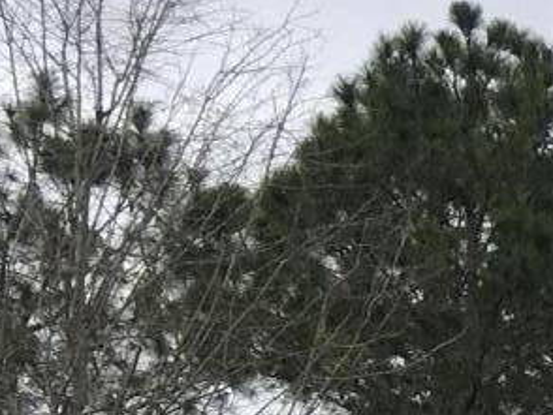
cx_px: 1778
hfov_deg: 8.2
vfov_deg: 6.9
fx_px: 3150
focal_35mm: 197
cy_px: 1196
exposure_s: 1/2079
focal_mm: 4.15
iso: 25
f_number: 2.2
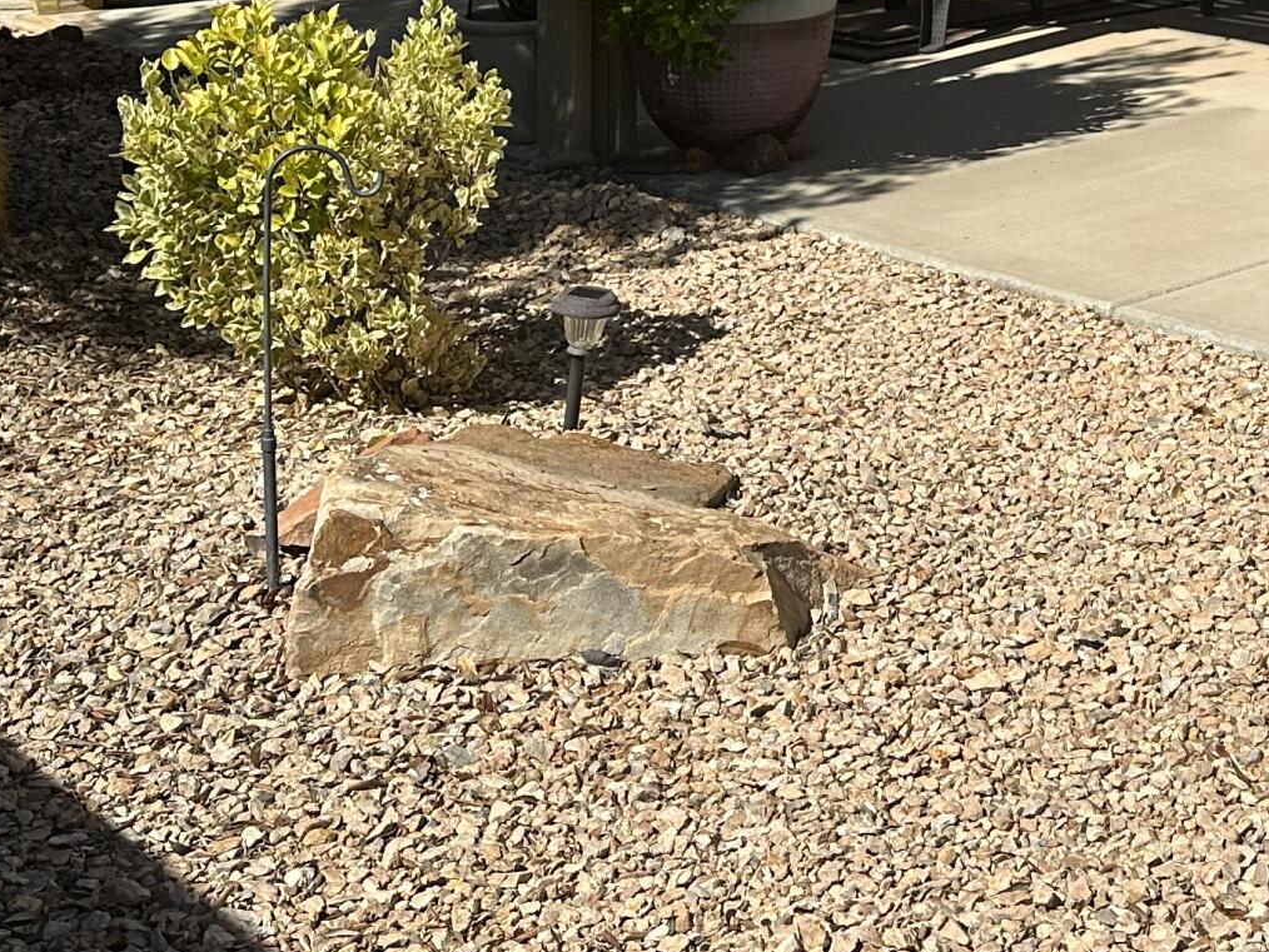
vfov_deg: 19.5
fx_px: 2603
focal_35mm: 71
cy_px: -204
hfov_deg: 25.4
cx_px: 1405
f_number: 1.78
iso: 80
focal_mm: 6.86
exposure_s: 1/5525
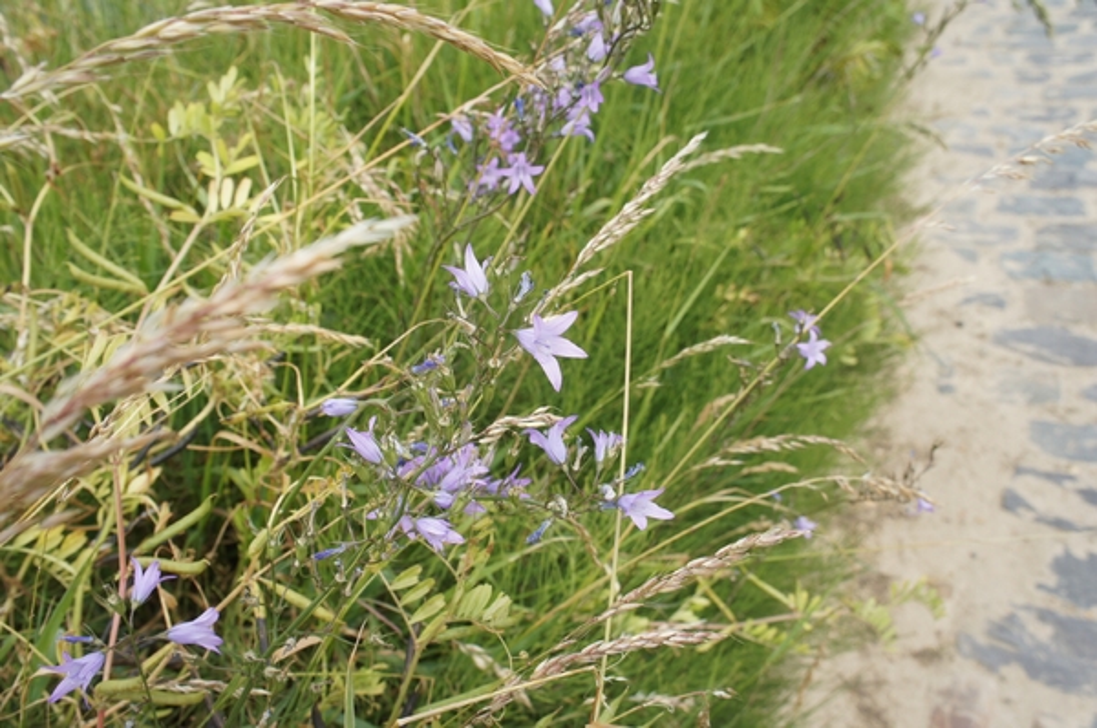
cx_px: 548
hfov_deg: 62.0
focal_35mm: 30
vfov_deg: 43.5
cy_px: 364
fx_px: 913
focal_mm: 20
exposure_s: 1/250
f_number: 8
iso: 200
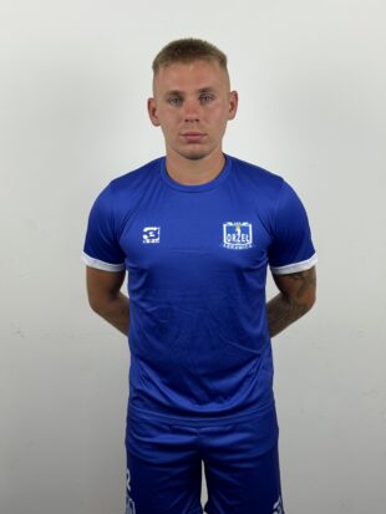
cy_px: 257
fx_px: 713
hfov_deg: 30.3
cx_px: 193
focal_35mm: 48
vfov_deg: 39.6
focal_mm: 6.76
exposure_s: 1/100
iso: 80
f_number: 1.78
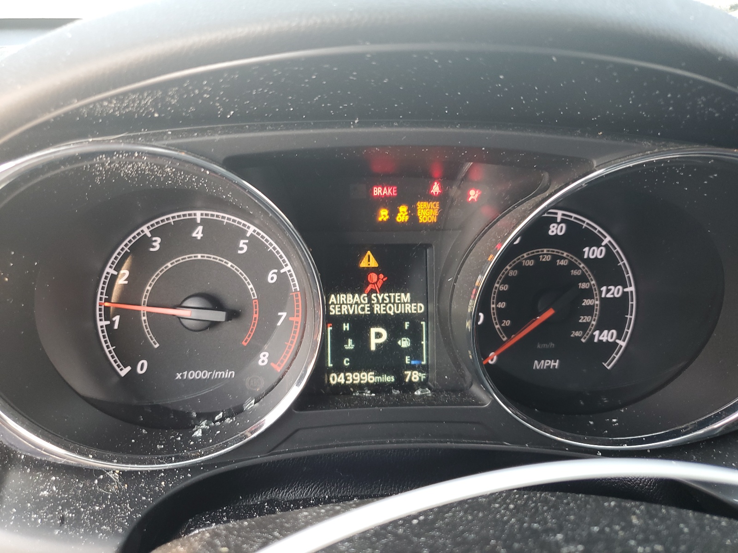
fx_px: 554
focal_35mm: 26
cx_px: 369
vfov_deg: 53.1
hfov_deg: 67.3
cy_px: 276
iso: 60
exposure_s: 1/60.2
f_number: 1.5
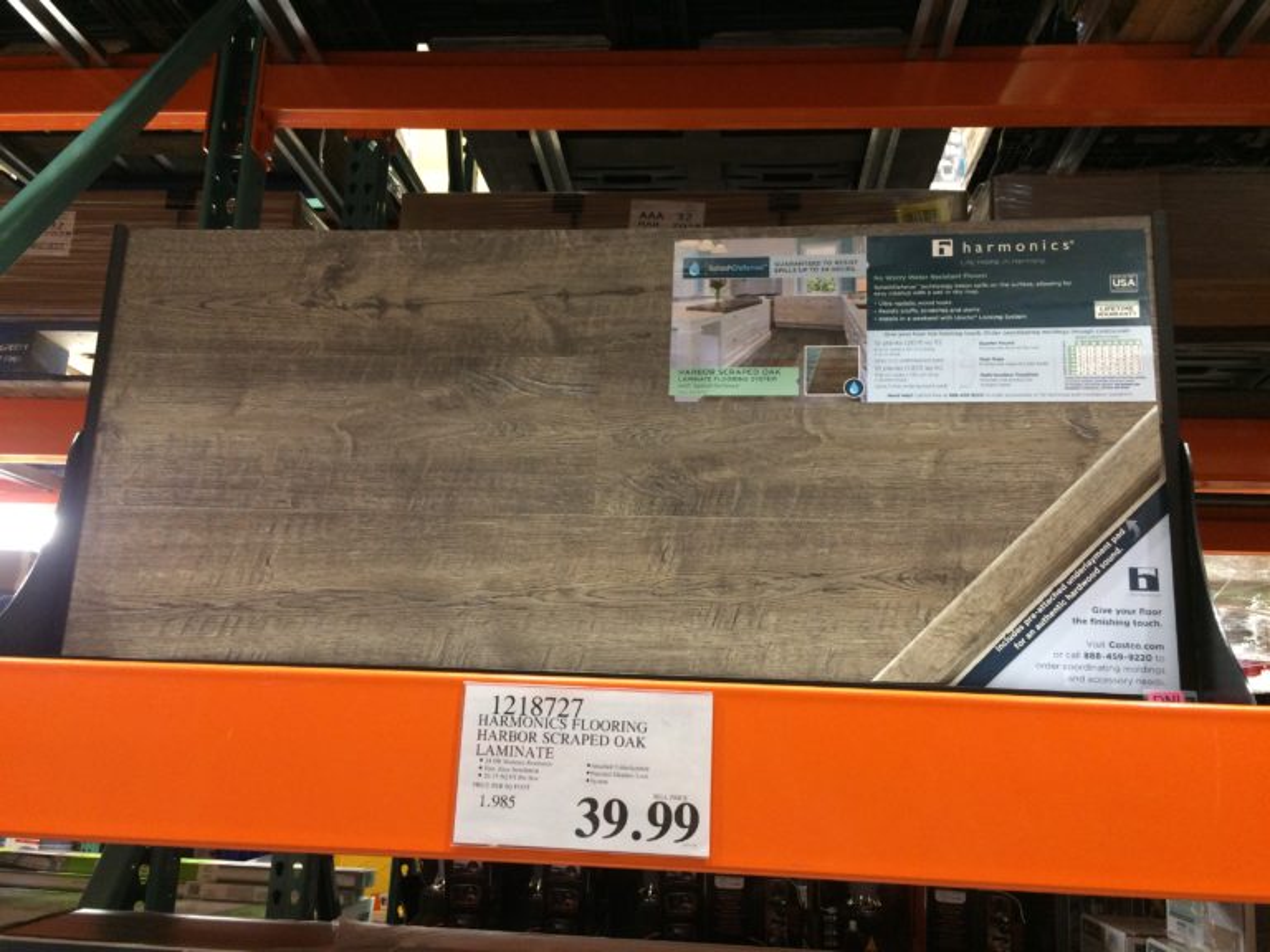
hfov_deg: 61.7
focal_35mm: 29
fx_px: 1064
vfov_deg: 48.2
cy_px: 476
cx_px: 635
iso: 200
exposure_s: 1/30
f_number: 2.2
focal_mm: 4.15
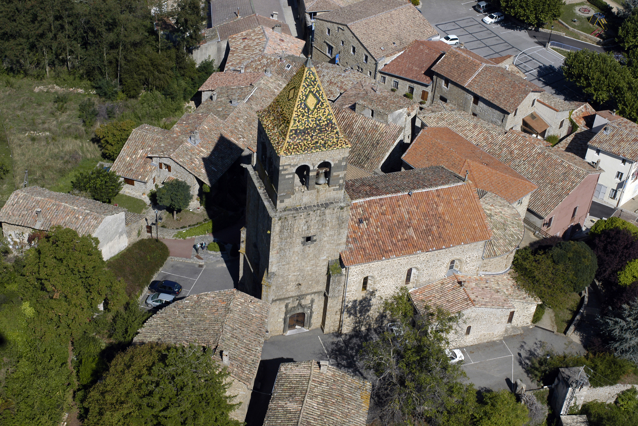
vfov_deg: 22.3
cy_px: 215
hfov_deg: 32.9
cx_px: 319
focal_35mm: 61
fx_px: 1081
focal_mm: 40
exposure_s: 1/400
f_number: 10
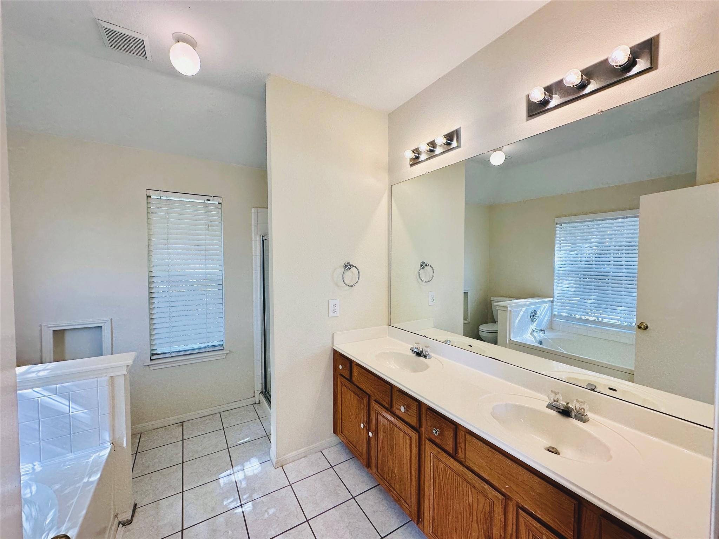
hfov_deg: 102.1
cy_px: 270
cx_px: 360
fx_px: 291
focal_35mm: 14
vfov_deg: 85.7
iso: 64
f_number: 2.2
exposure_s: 1/120
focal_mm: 2.22
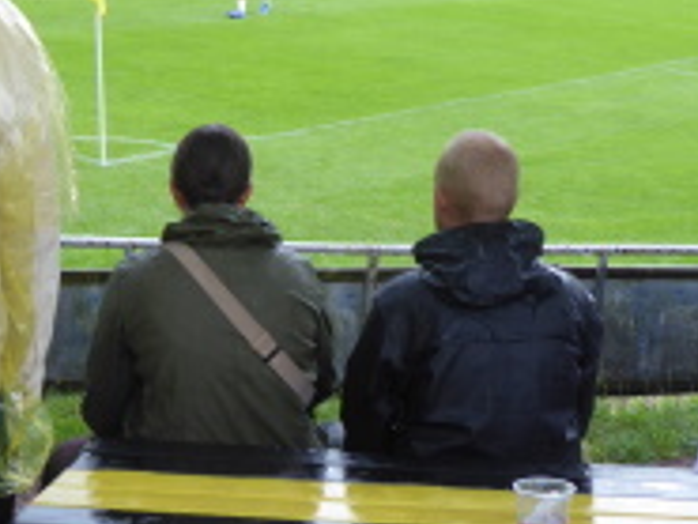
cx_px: 445
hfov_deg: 22.9
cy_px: 177
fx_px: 1715
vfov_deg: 17.3
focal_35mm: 85
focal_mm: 6.3
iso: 100
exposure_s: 1/60
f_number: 3.7
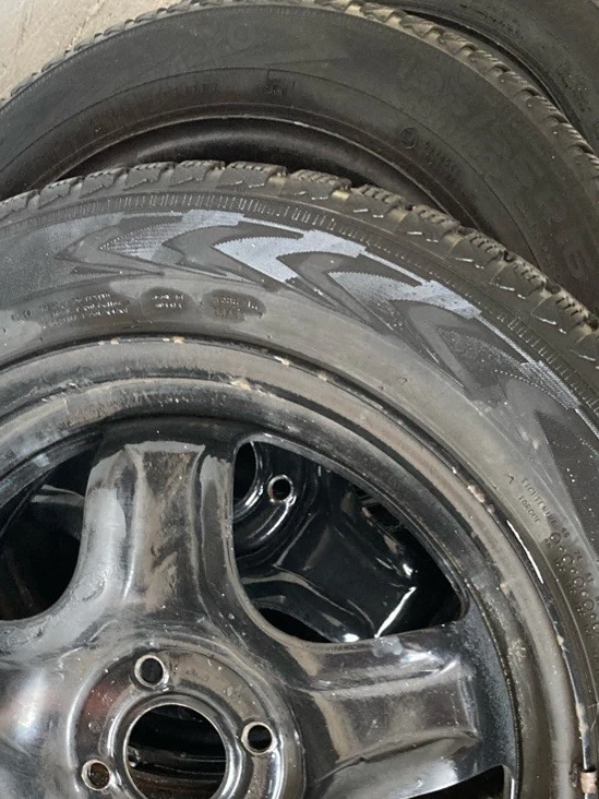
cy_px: 715
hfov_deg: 28.4
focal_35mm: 51
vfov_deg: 35.4
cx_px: 212
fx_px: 1177
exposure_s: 1/40
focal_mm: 3.99
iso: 400
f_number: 1.8
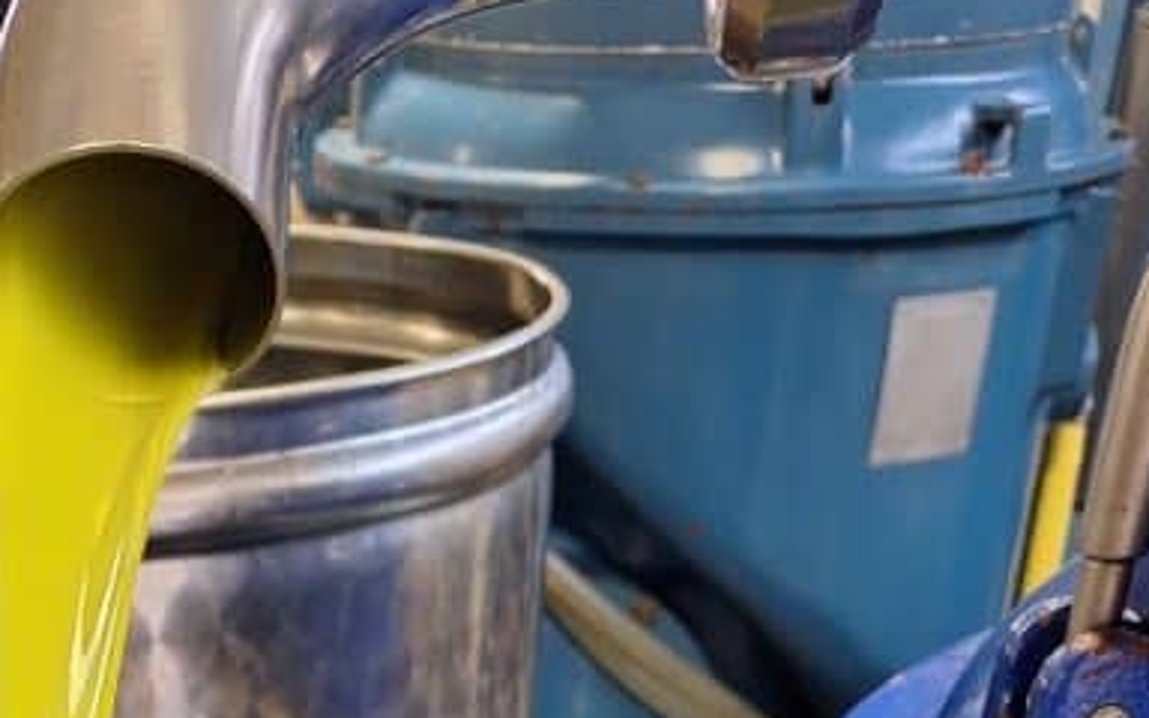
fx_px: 2035
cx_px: 141
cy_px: 1493
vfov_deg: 15.4
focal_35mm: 65
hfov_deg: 30.3
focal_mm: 5.54
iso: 250
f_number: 1.8
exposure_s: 1/50
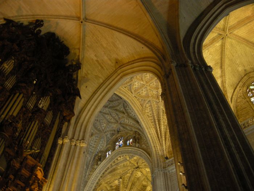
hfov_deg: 52.6
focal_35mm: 35
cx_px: 127
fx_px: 257
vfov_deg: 40.7
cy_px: 96
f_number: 2.7
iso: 400
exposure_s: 1/36.3
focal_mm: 7.5
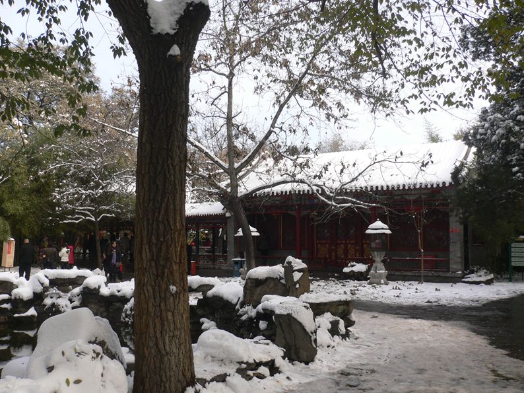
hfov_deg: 52.6
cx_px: 262
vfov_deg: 40.7
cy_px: 196
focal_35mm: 35
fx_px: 530
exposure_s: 1/200
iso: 100
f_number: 5.6
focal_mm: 5.8
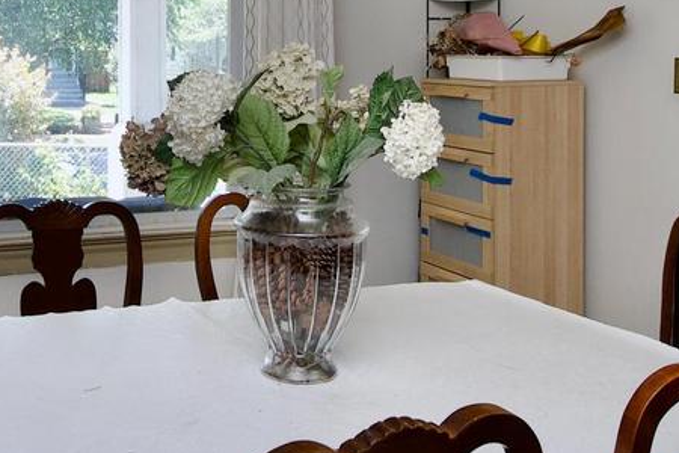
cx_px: 164
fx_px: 905
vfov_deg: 26.7
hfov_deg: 39.9
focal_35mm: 48
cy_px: 14
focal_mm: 10
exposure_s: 1/80
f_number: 7.1
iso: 320
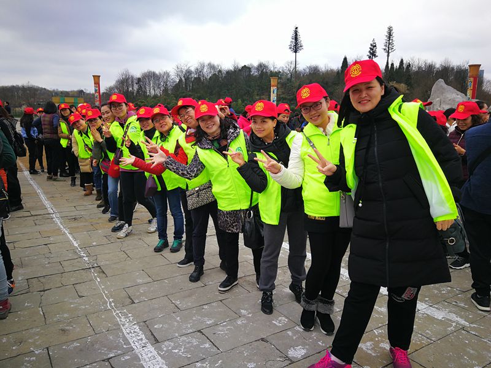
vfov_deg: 51.4
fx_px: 383
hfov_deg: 65.3
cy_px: 184
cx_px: 246
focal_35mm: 27
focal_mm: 3.95
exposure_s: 1/274
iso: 50
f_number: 2.2
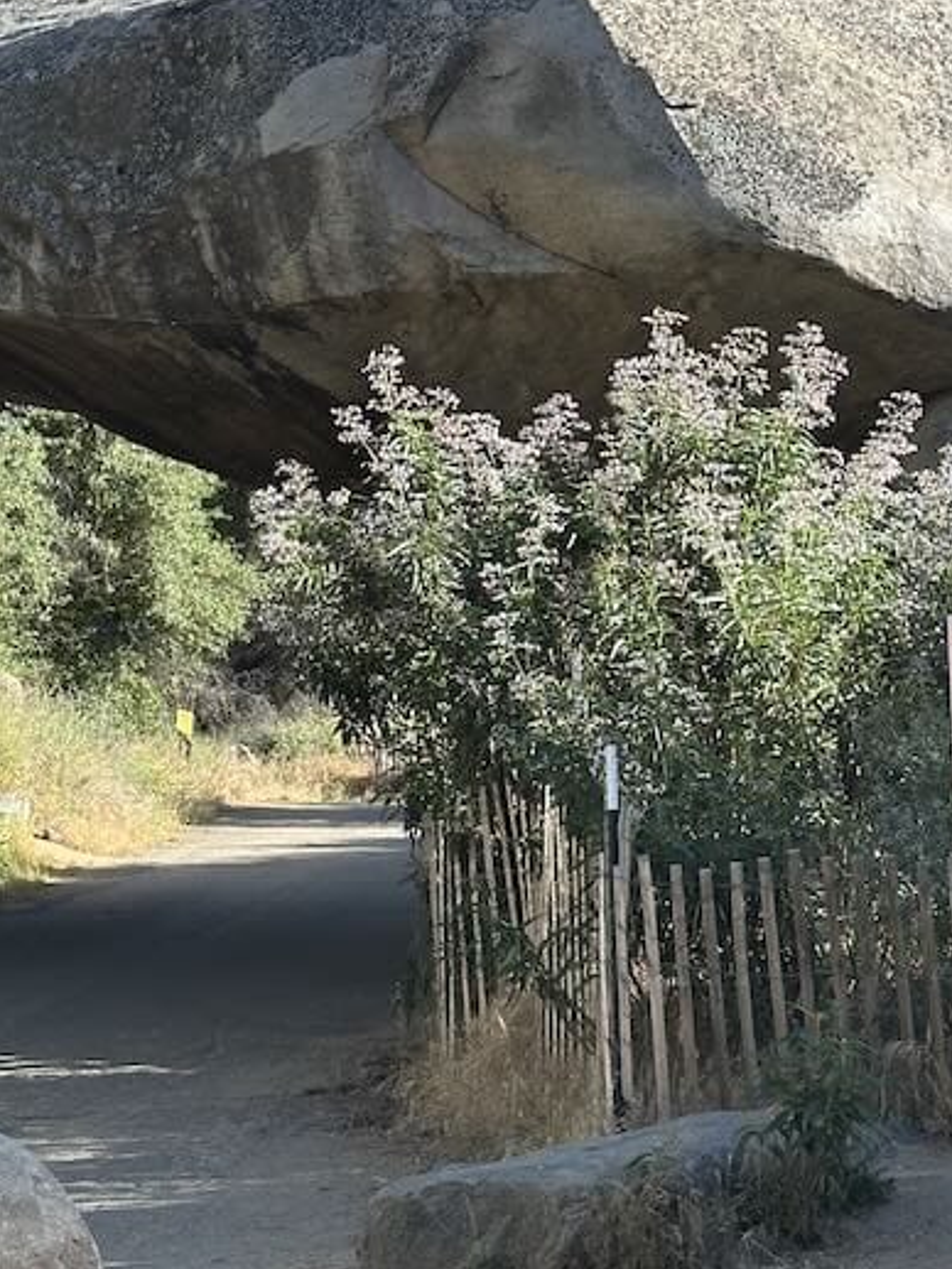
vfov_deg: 20.3
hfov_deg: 15.6
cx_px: 427
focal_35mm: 95
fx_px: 3482
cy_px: 135
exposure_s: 1/1323
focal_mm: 6.86
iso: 64
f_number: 1.78
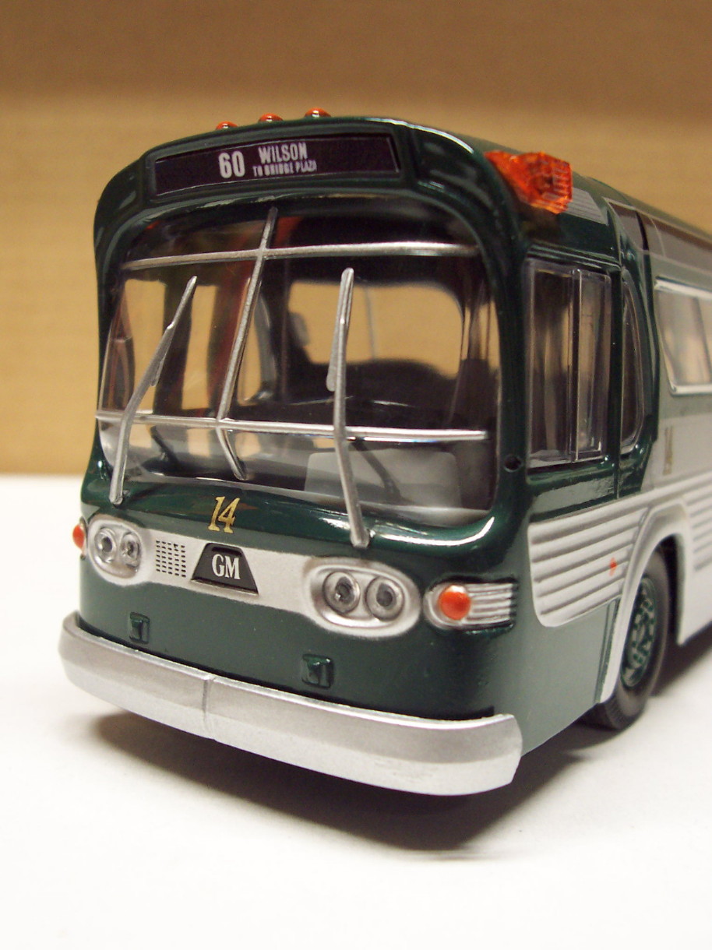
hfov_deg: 38.6
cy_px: 475
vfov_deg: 50.2
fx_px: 1015
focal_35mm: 37
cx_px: 356
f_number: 2.8
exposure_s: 1/30
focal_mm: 5.6
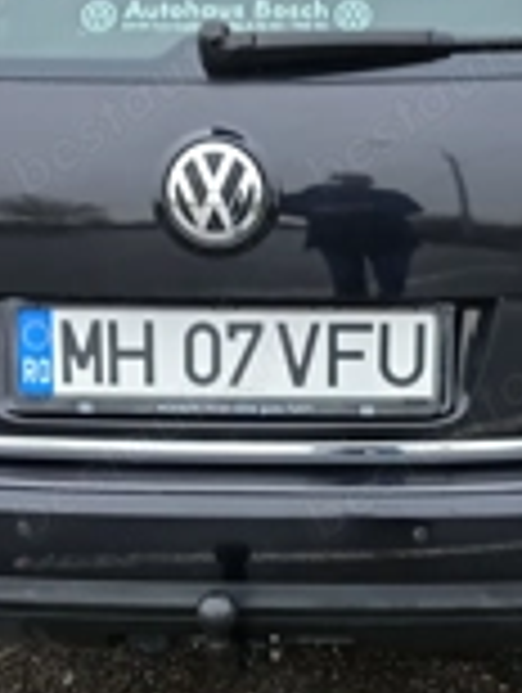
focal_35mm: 70
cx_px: 333
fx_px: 1404
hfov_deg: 21.0
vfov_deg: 27.4
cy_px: 508
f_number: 1.8
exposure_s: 1/25
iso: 424
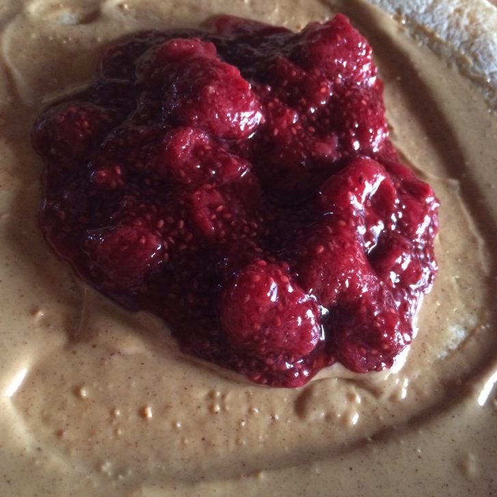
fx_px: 585
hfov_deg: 46.0
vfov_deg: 46.0
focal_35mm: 36
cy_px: 230
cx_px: 241
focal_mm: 4.15
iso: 320
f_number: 2.2
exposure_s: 1/15
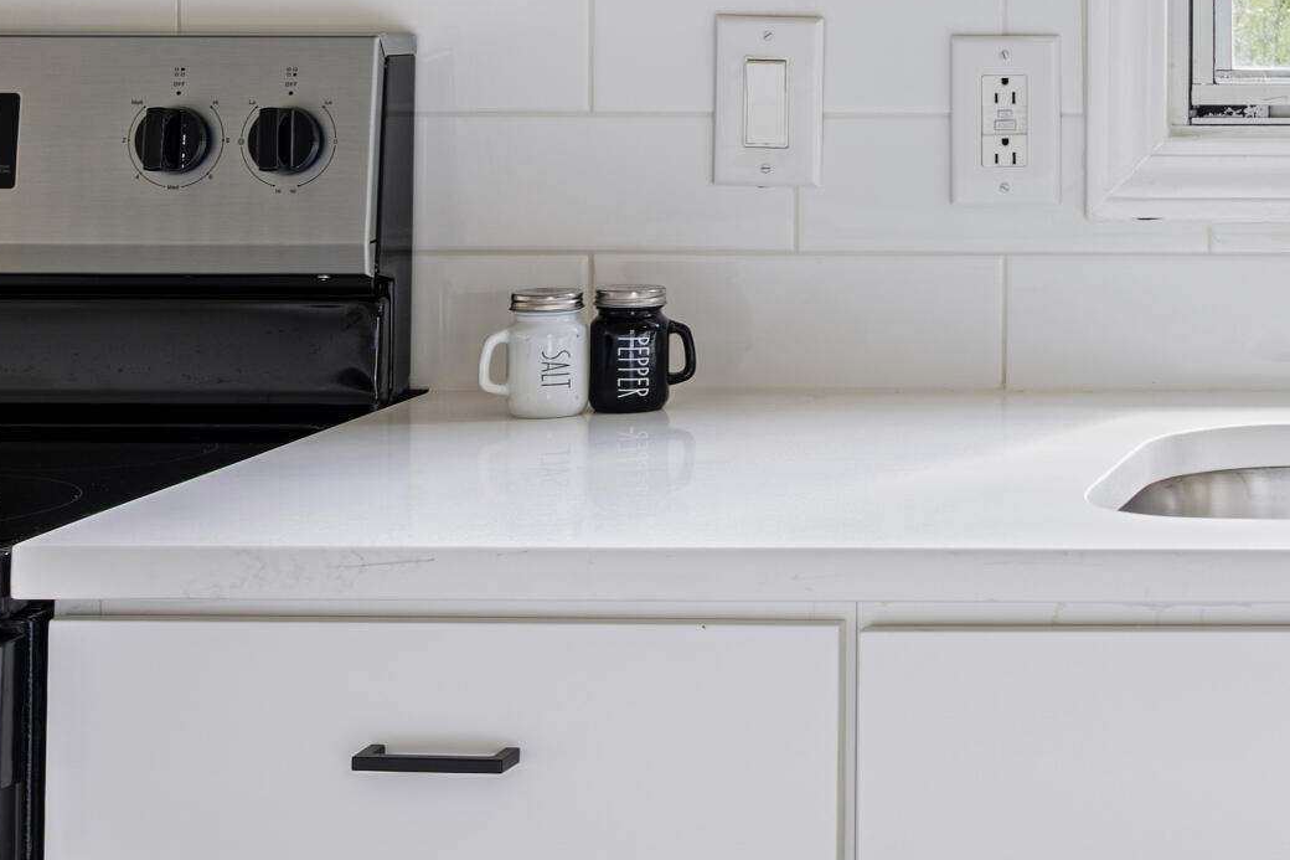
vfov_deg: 13.3
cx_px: 1743
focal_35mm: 101
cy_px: -103
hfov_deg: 18.6
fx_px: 3618
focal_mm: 35
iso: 125
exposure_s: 1
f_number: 11
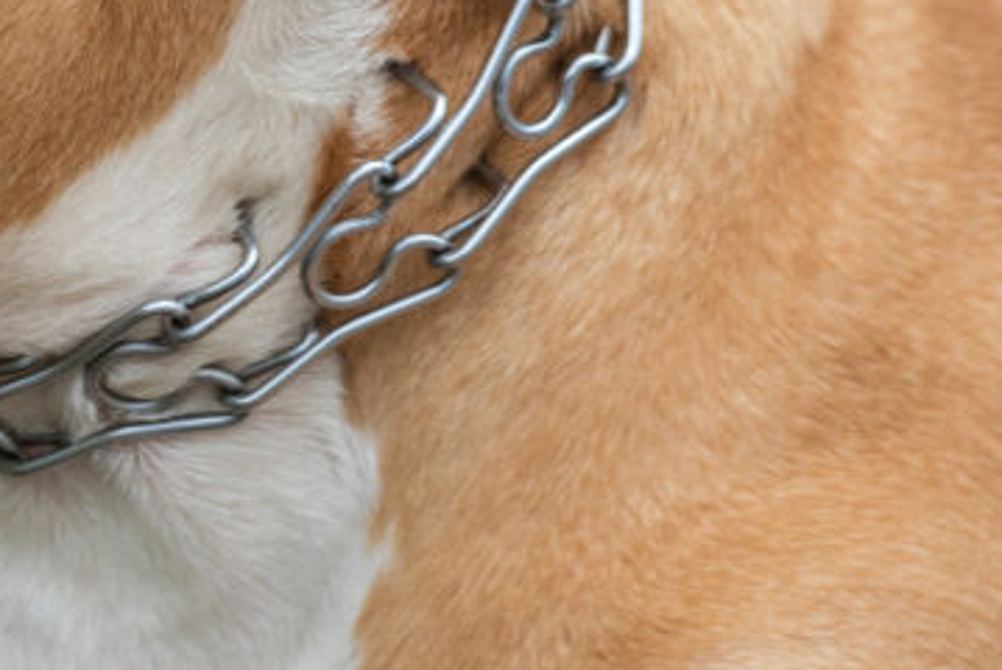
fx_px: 26992
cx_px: -282
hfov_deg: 2.1
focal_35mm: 969
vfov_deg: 1.4
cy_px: -265
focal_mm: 340
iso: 400
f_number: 6
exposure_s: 1/1250
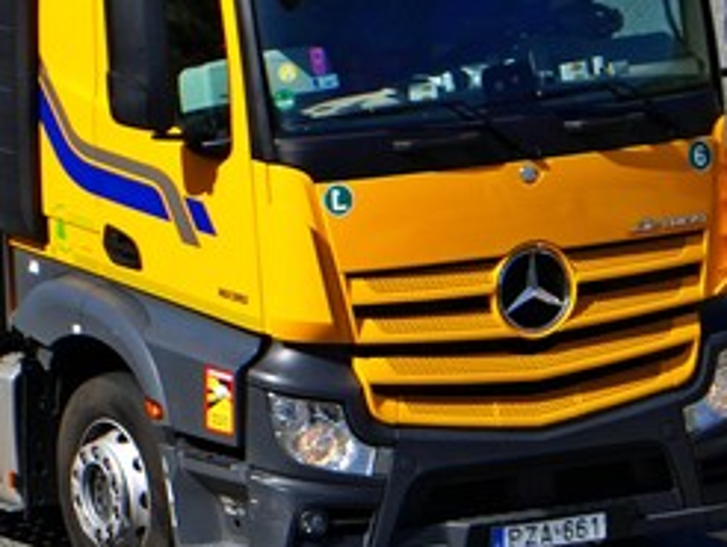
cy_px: -67
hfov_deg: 4.5
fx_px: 9243
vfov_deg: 3.4
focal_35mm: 440
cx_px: -334
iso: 200
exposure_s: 1/1250
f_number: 6.3
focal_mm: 93.9
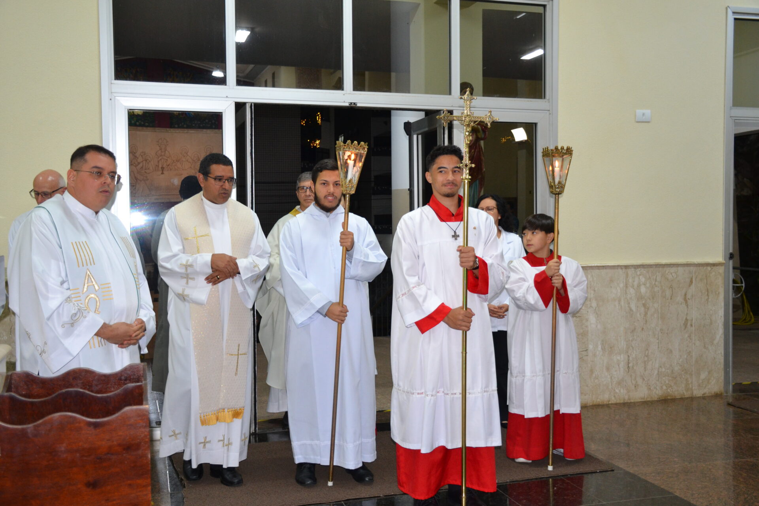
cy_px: 253
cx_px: 380
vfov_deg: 36.9
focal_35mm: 36
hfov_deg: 53.1
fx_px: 759
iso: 900
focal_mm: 24
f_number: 3.8
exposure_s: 1/60
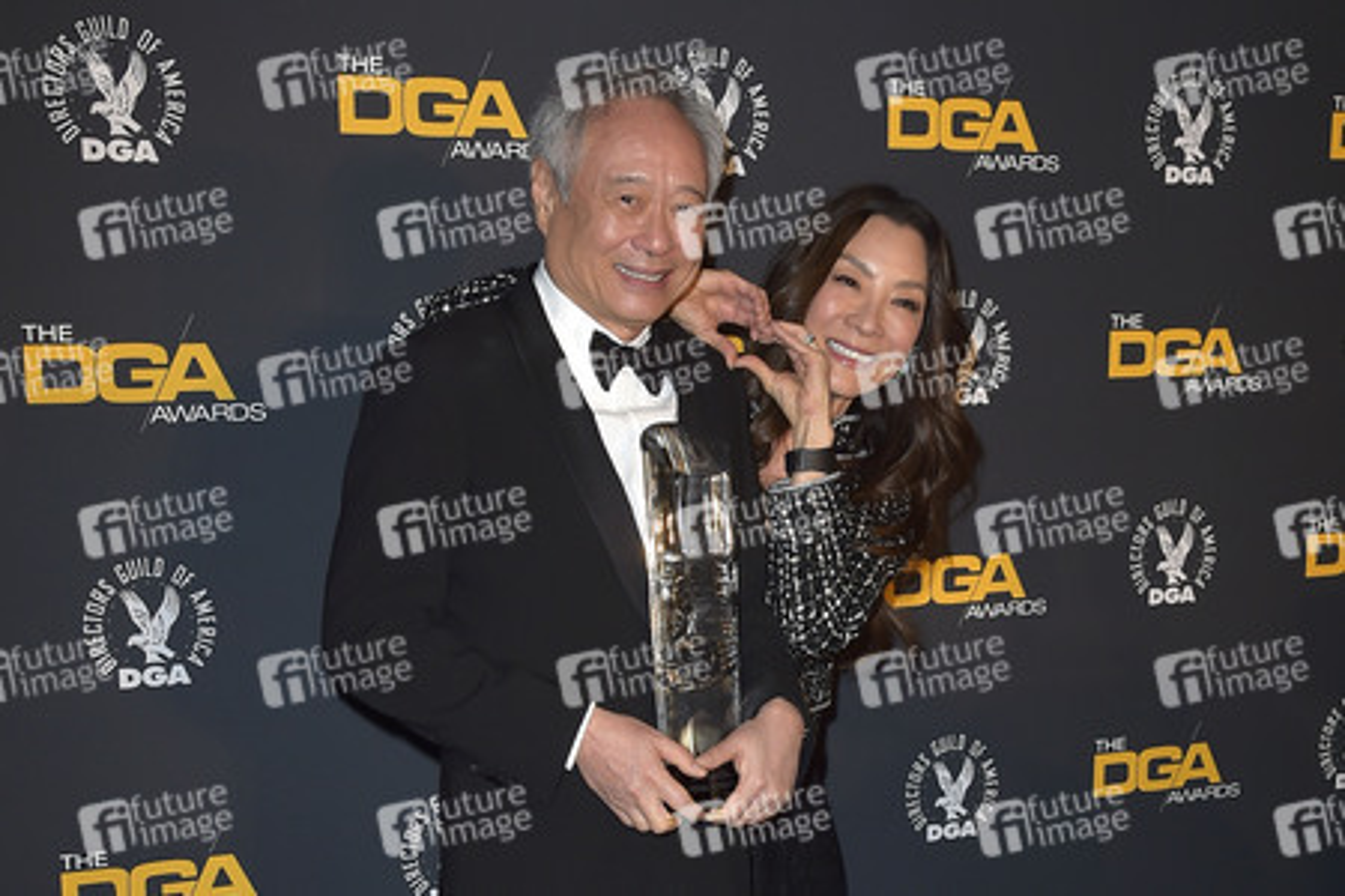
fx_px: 1420
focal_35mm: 38
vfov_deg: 35.1
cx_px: 672
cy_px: 448
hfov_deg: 50.7
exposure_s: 1/250
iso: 500
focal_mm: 38
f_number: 6.3
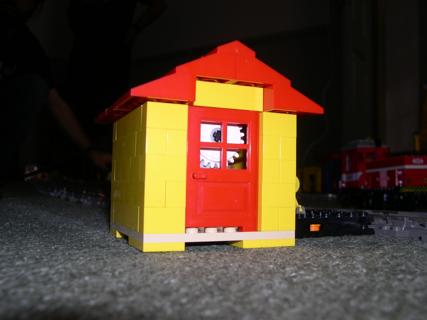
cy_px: 160
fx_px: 469
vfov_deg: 37.7
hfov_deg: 49.0
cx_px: 214
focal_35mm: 38
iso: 100
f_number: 7.6
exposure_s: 1/60
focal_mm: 8
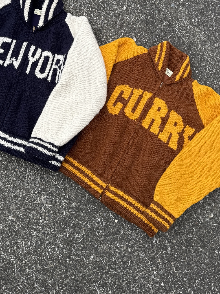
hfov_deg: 41.5
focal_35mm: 34
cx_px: 81
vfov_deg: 52.4
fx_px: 288
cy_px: 88
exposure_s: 1/756
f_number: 1.78
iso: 80
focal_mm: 6.76
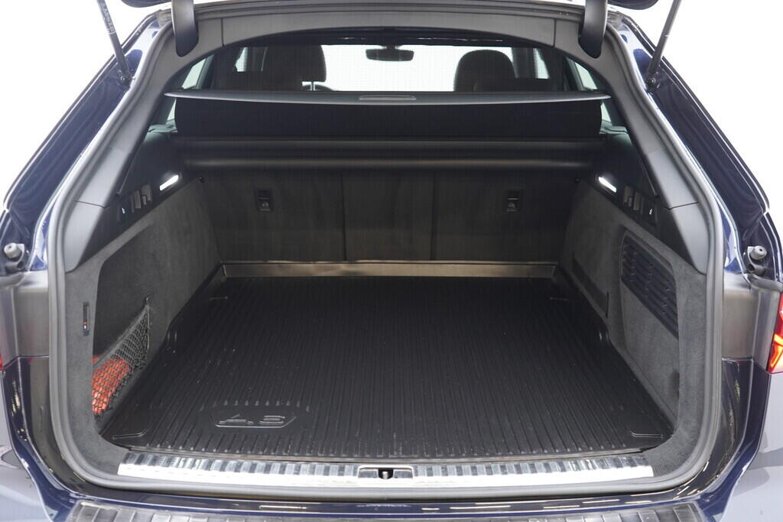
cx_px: 392
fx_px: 783
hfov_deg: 53.1
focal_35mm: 36
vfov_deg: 36.9
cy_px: 261
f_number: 2.8
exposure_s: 1/40
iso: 640
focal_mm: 24
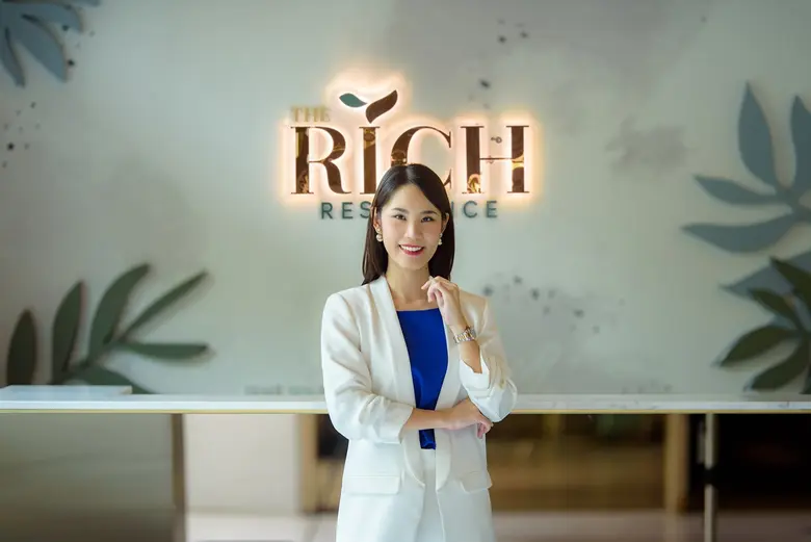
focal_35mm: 105
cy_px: 271
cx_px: 406
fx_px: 2367
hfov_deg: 19.4
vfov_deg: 13.1
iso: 100
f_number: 1.4
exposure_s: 1/125
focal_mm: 105
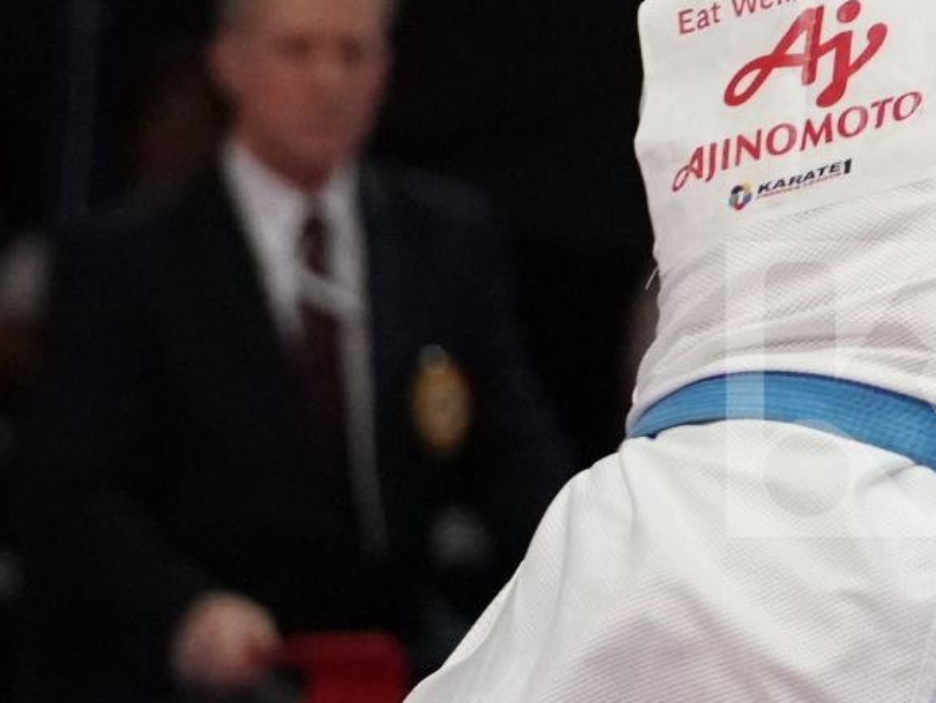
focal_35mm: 558
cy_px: 390
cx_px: 1428
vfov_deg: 2.7
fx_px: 15091
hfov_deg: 3.5
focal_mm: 124
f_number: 2.8
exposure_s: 1/1000
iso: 6400
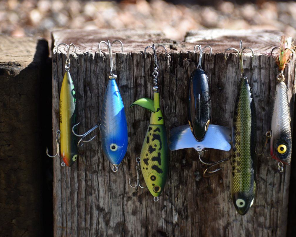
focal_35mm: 119
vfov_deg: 13.0
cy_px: 118
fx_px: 1043
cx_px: 168
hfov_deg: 16.2
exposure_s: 1/320
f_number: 4.5
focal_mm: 70
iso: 100
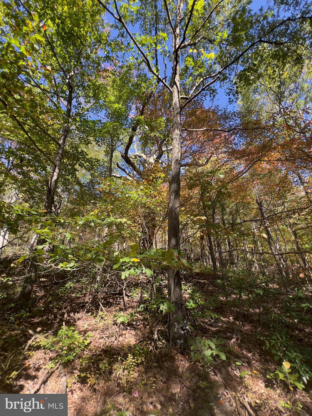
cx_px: 156
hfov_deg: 89.9
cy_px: 208
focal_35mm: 13
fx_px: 156
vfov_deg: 106.2
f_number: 1.8
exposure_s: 1/182
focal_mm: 1.57
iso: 32
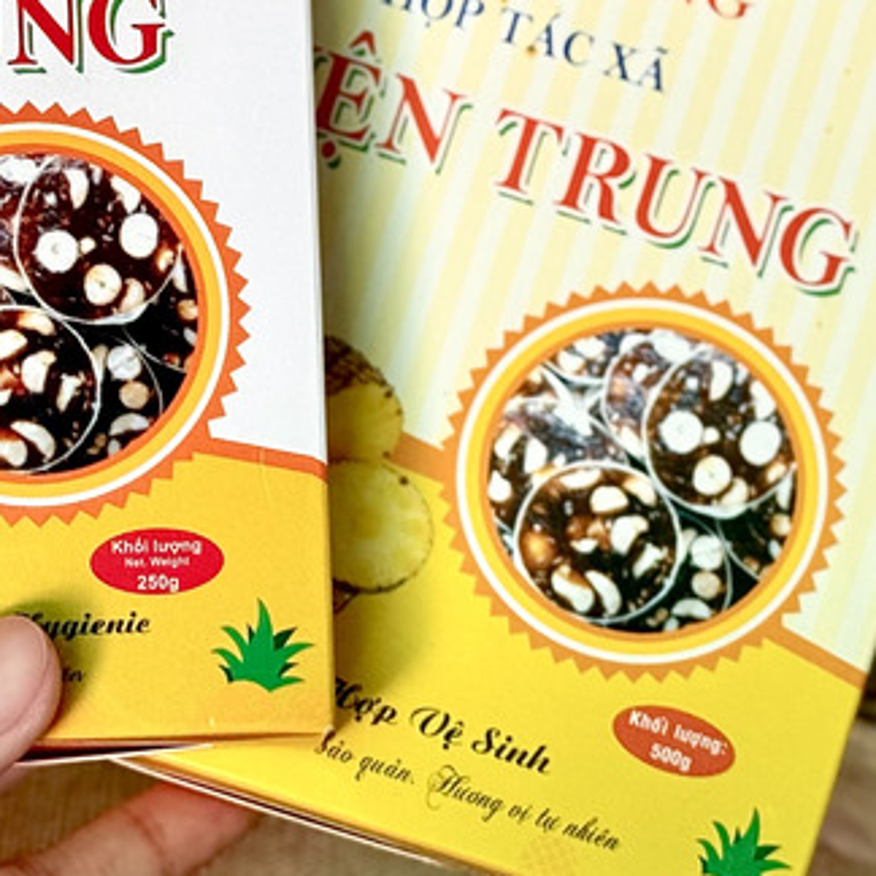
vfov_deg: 13.2
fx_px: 3751
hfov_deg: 13.3
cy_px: 81
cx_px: 324
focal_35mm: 131
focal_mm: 6.76
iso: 80
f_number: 1.78
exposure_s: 1/121
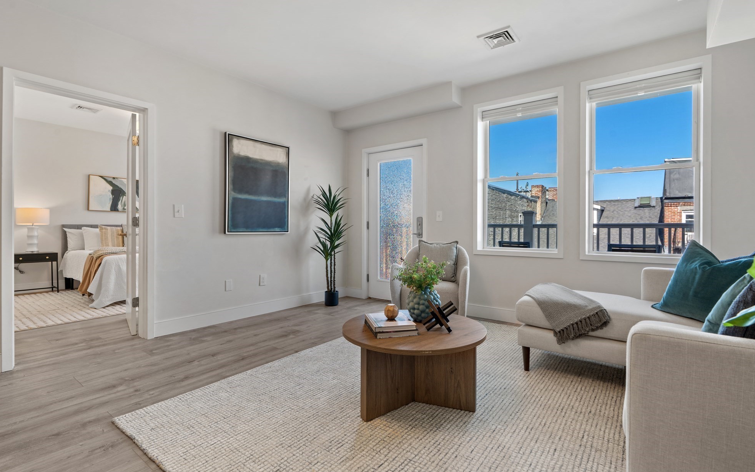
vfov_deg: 68.0
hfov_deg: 94.3
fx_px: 350
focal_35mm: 17
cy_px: 231
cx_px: 391
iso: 200
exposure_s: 1/1.67
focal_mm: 16
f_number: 9
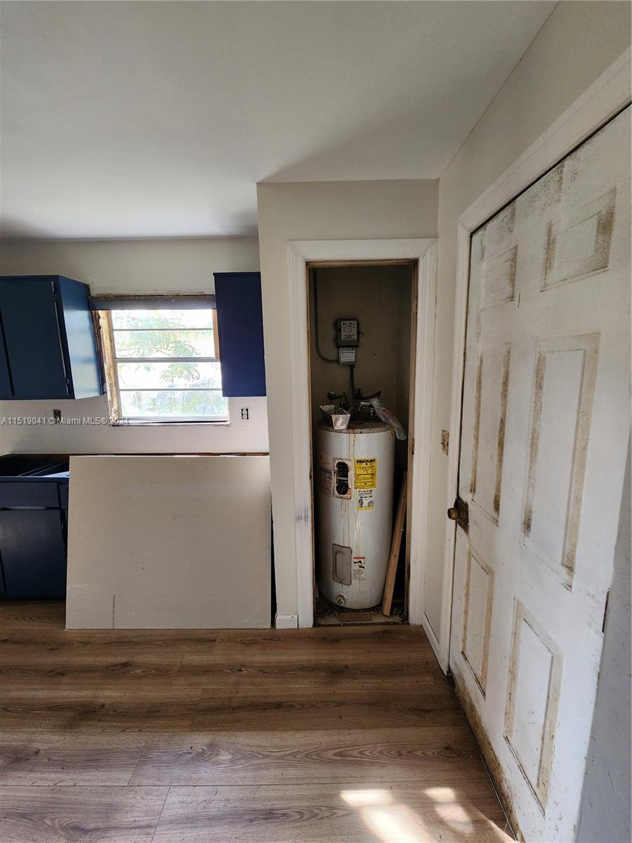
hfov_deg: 89.9
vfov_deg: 106.2
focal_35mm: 13
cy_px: 422
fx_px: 316
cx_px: 316
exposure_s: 1/60
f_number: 2.2
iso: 160
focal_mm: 2.2
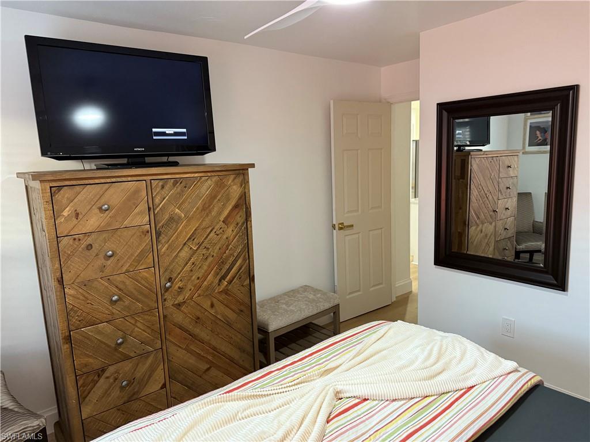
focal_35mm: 24
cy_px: 221
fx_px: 409
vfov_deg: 56.8
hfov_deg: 71.6
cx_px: 295
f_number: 1.78
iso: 400
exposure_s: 1/60
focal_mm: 6.76
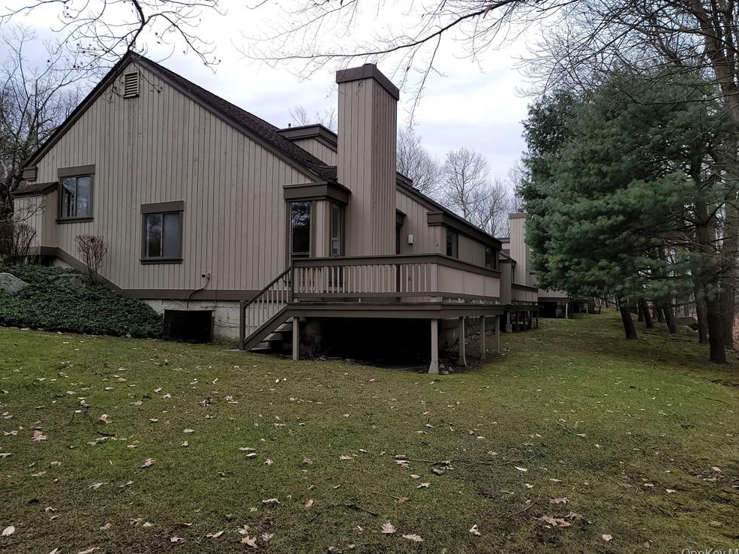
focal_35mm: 26
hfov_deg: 67.3
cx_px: 374
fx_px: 555
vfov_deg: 53.0
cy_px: 275
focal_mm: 7
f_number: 1.8
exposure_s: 1/159
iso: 20
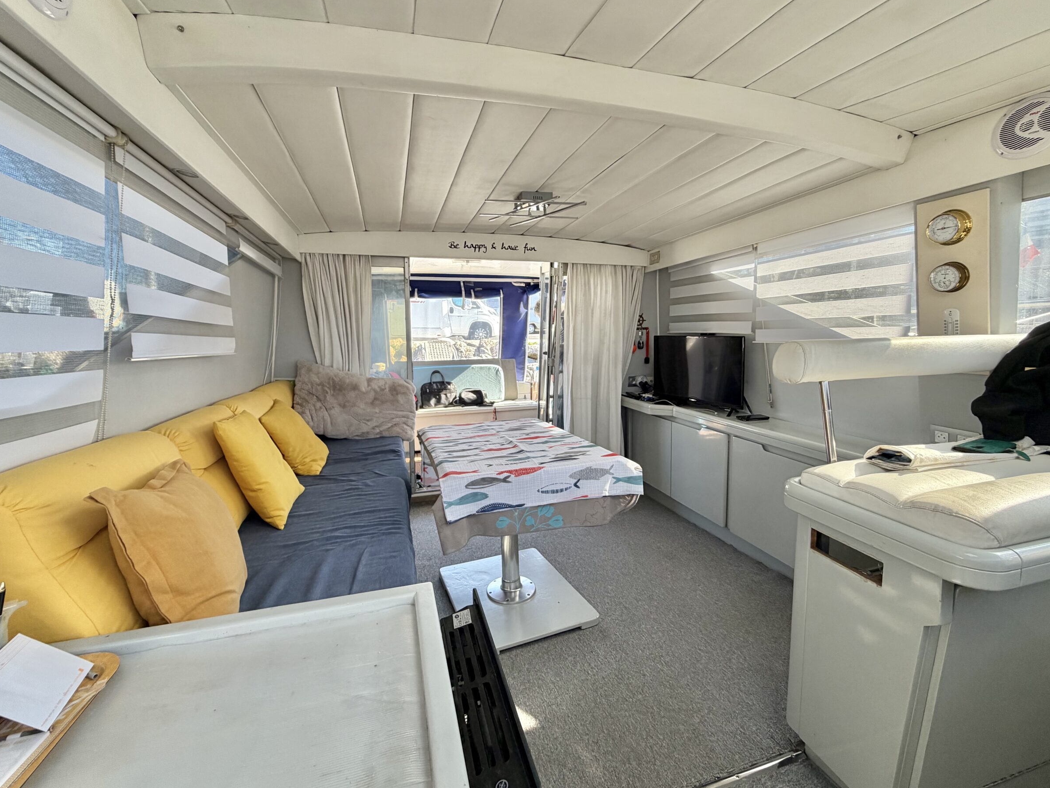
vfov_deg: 81.7
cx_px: 523
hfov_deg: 98.2
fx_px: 455
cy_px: 373
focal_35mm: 15
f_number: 2.2
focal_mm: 2.22
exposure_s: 1/121
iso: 80
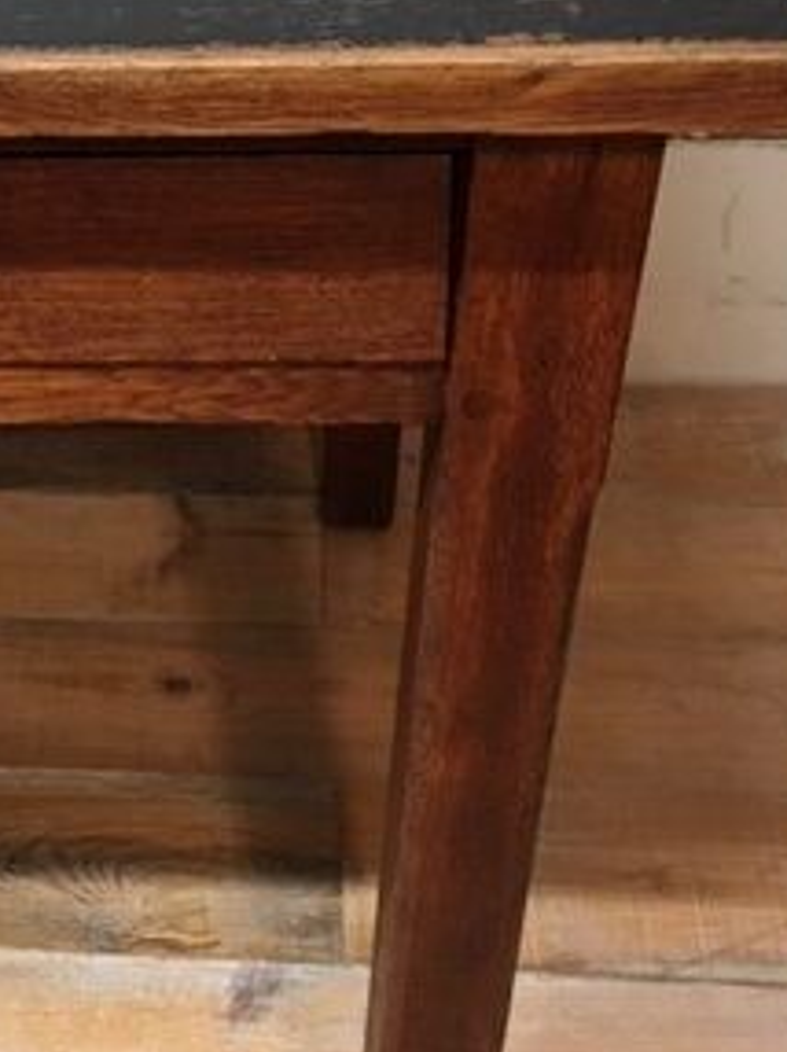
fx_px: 1973
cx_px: 74
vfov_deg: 29.7
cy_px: 360
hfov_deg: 22.0
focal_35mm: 65
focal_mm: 4.15
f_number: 2.2
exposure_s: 1/17
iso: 80
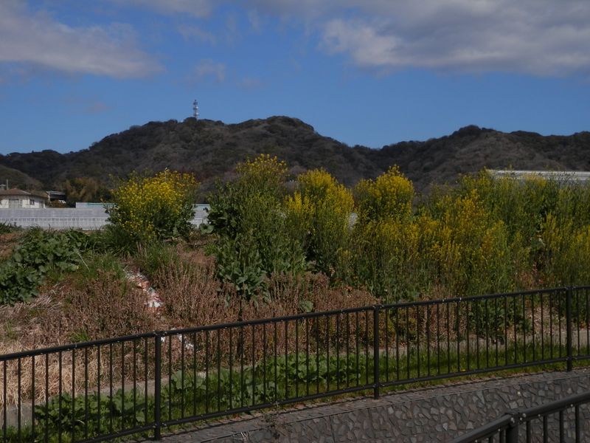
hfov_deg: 32.2
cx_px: 295
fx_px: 1023
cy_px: 222
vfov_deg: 24.4
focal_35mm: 60
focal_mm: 10.8
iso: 80
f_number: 12
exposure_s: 1/200
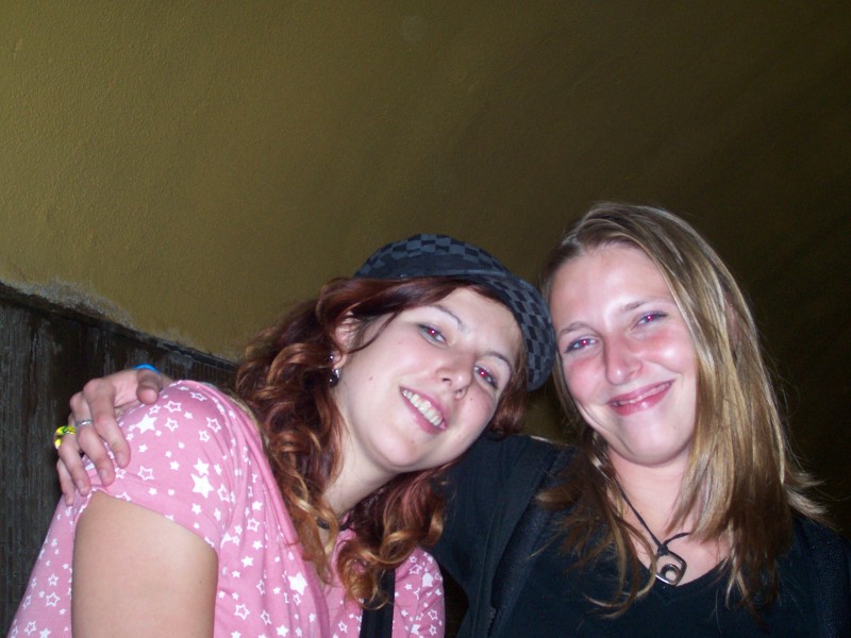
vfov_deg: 22.6
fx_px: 1598
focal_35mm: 65
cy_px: 319
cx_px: 426
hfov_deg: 29.8
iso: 140
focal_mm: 10.8
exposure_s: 1/137
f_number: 3.6
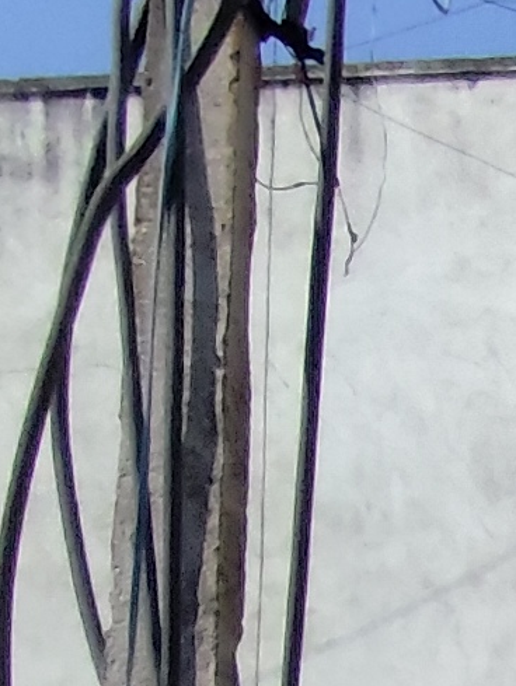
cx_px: 1404
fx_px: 2125
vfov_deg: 13.6
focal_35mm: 107
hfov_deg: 10.8
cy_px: 1621
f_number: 2.2
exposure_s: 1/2214
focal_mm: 1.65
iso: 50
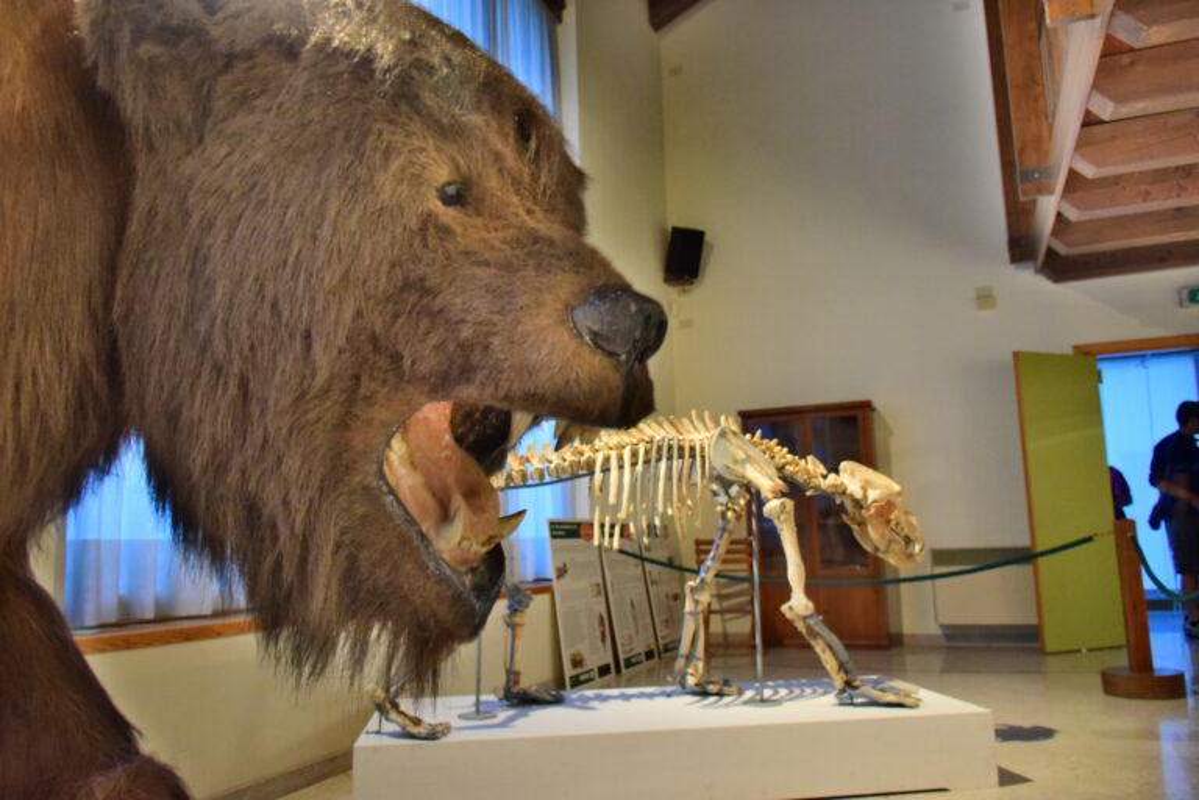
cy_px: 400
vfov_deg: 47.9
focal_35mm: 27
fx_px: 899
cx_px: 600
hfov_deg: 67.4
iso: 2800
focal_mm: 18
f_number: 3.5
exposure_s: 1/30
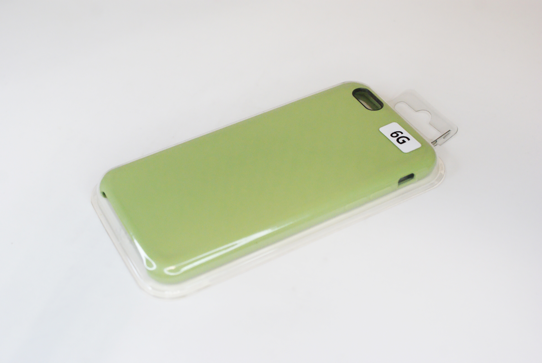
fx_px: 791
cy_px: 182
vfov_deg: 25.8
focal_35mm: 52
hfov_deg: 37.8
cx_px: 271
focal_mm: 35
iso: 1600
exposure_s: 1/160
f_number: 5.6
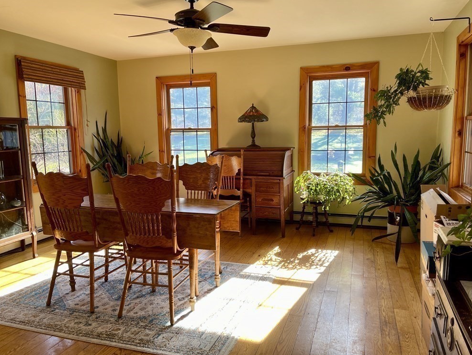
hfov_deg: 65.3
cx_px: 237
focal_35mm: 27
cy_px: 182
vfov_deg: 51.4
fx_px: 368
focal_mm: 5.1
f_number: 1.6
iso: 64
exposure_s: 1/121
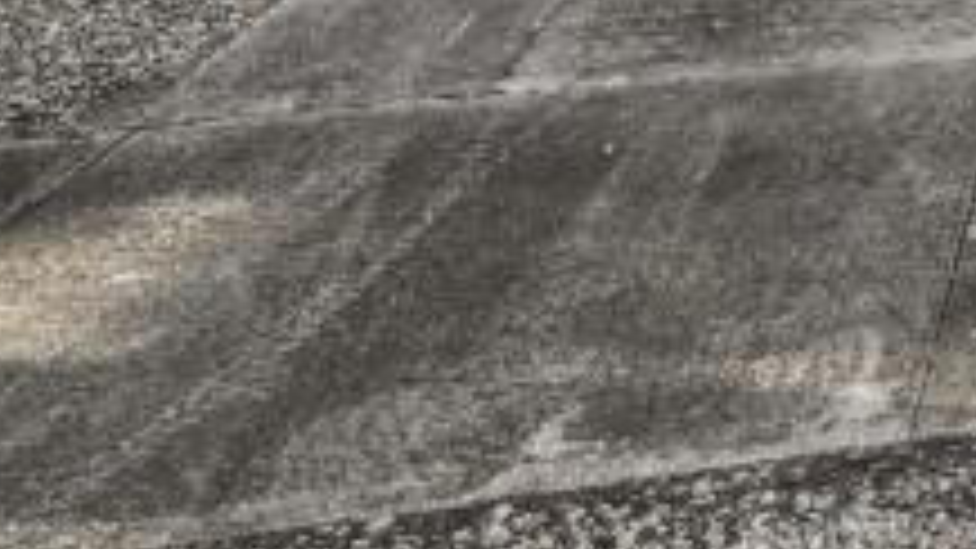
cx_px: 1871
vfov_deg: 12.3
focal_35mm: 78
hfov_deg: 18.9
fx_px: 2018
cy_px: -765
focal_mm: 14
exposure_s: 1/200
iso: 80
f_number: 9
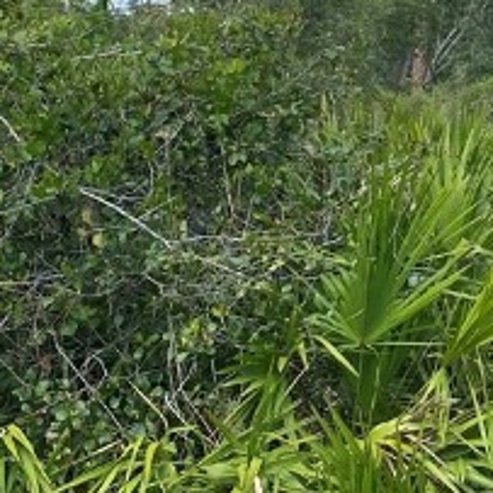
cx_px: 597
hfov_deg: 14.5
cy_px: -124
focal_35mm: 116
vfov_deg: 14.5
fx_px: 1869
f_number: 1.8
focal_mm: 4.25
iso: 32
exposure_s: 1/1543
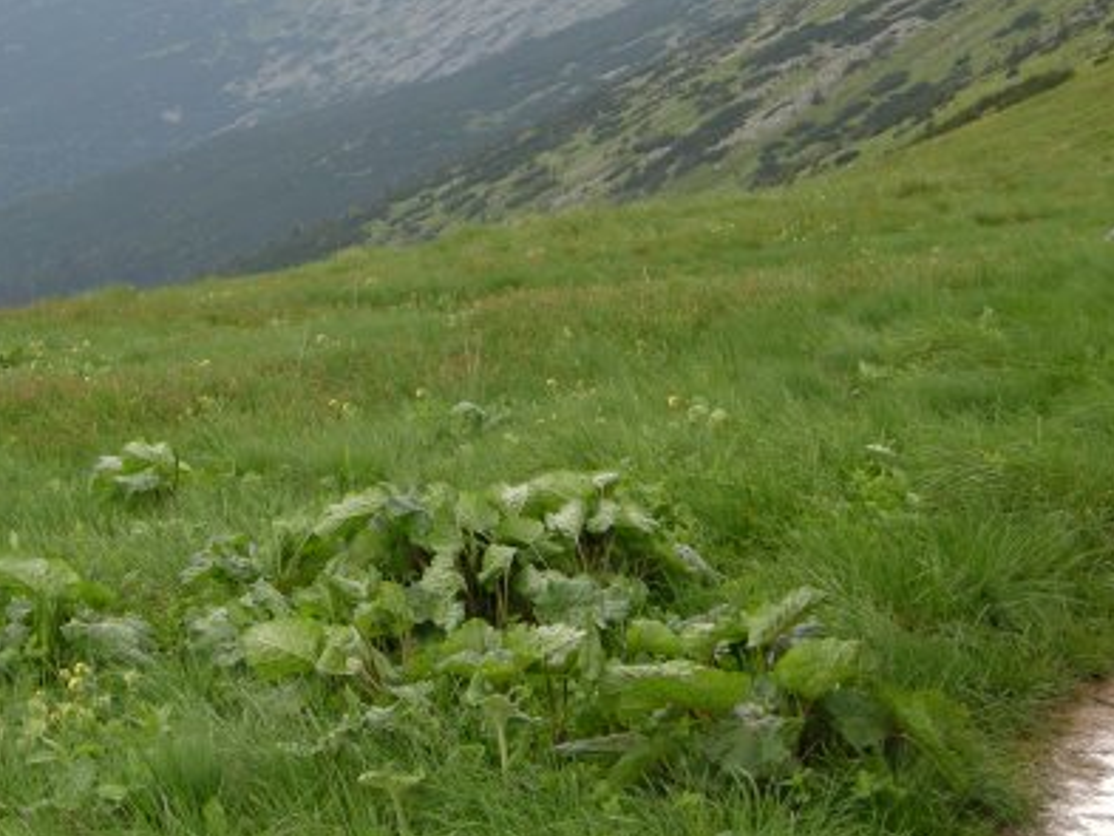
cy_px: 264
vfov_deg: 14.6
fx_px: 3251
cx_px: 349
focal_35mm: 101
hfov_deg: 19.4
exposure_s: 1/160
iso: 100
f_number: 4.9
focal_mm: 12.9
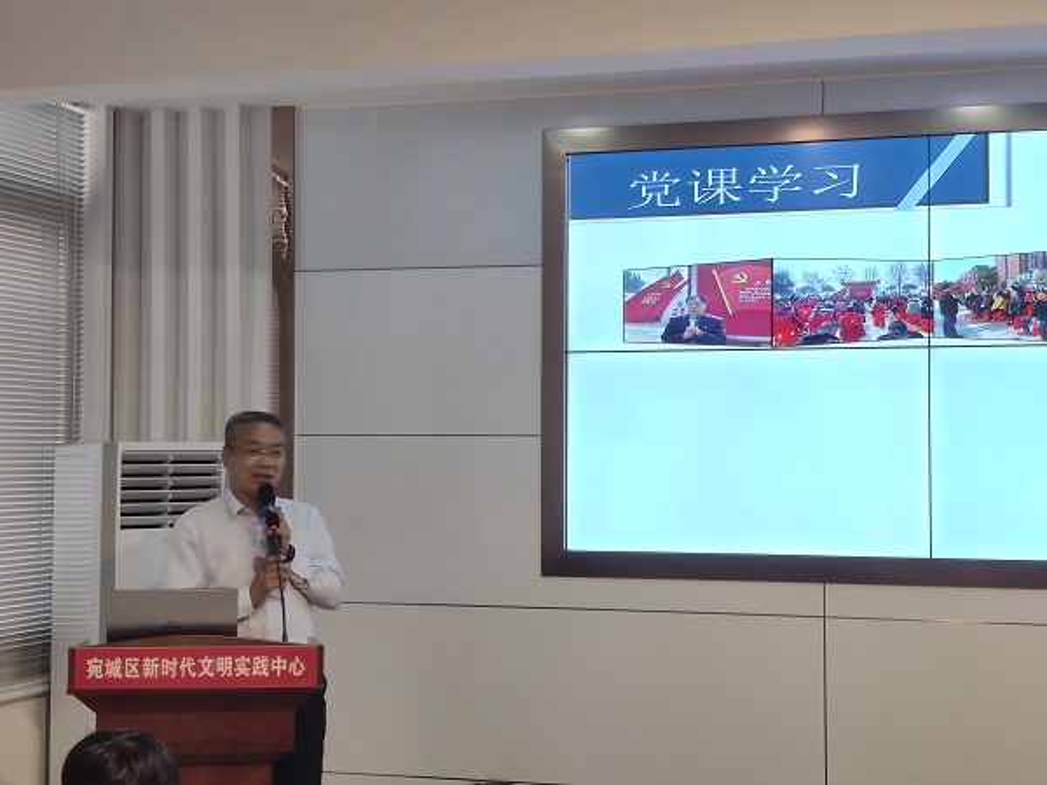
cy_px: 392
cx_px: 524
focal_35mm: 60
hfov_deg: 32.2
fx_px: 1815
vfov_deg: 24.4
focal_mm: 8.16
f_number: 2
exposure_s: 1/100
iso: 80
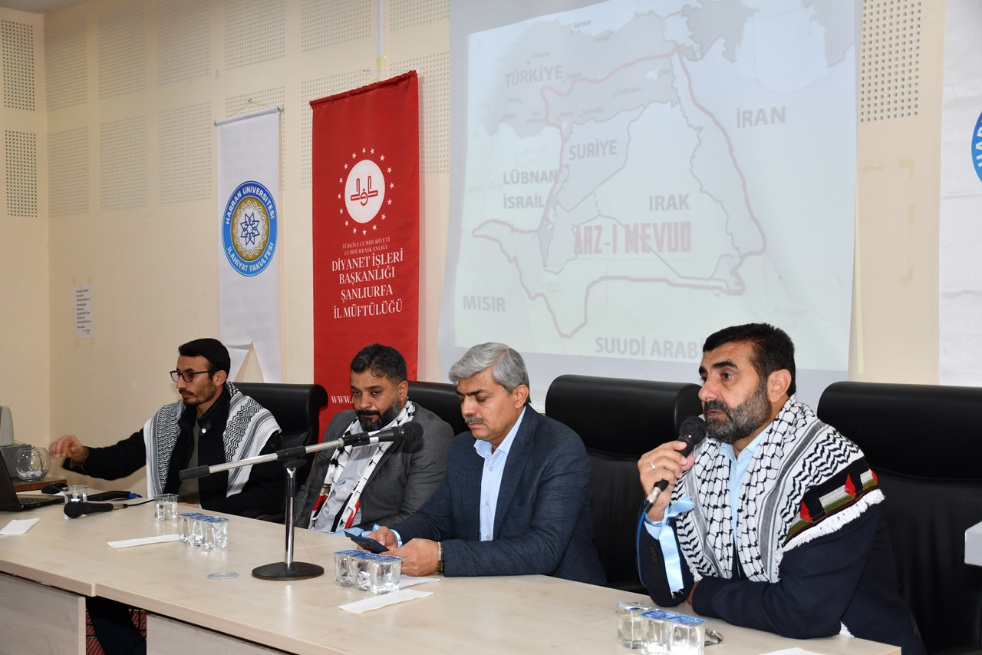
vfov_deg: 28.1
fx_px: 1309
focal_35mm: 48
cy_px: 328
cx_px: 491
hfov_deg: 41.1
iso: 500
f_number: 4
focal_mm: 32
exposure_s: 1/60
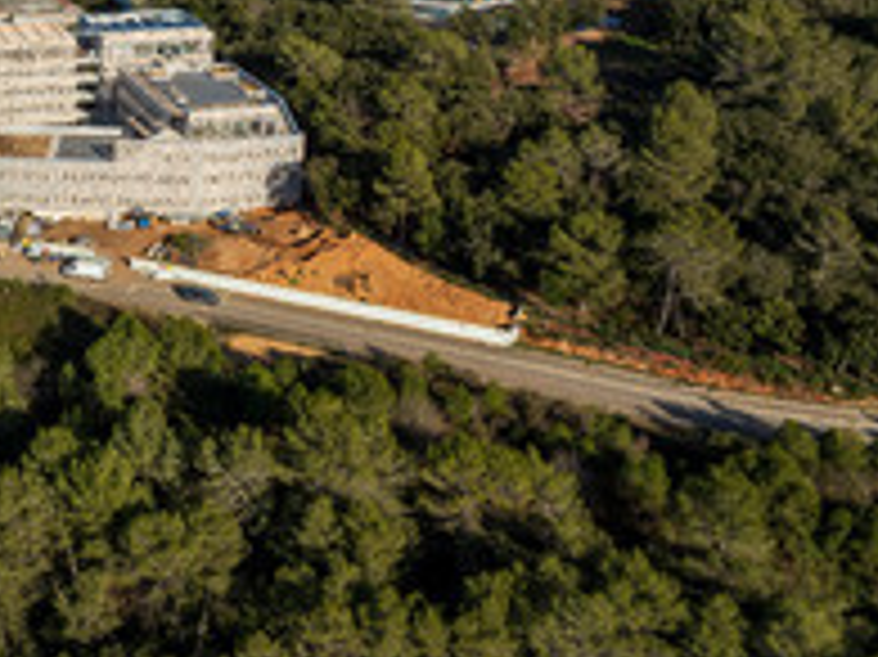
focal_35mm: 46
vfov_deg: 30.5
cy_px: 108
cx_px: 70
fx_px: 1166
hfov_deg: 38.2
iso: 100
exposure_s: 1/200
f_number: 11
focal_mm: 12.3
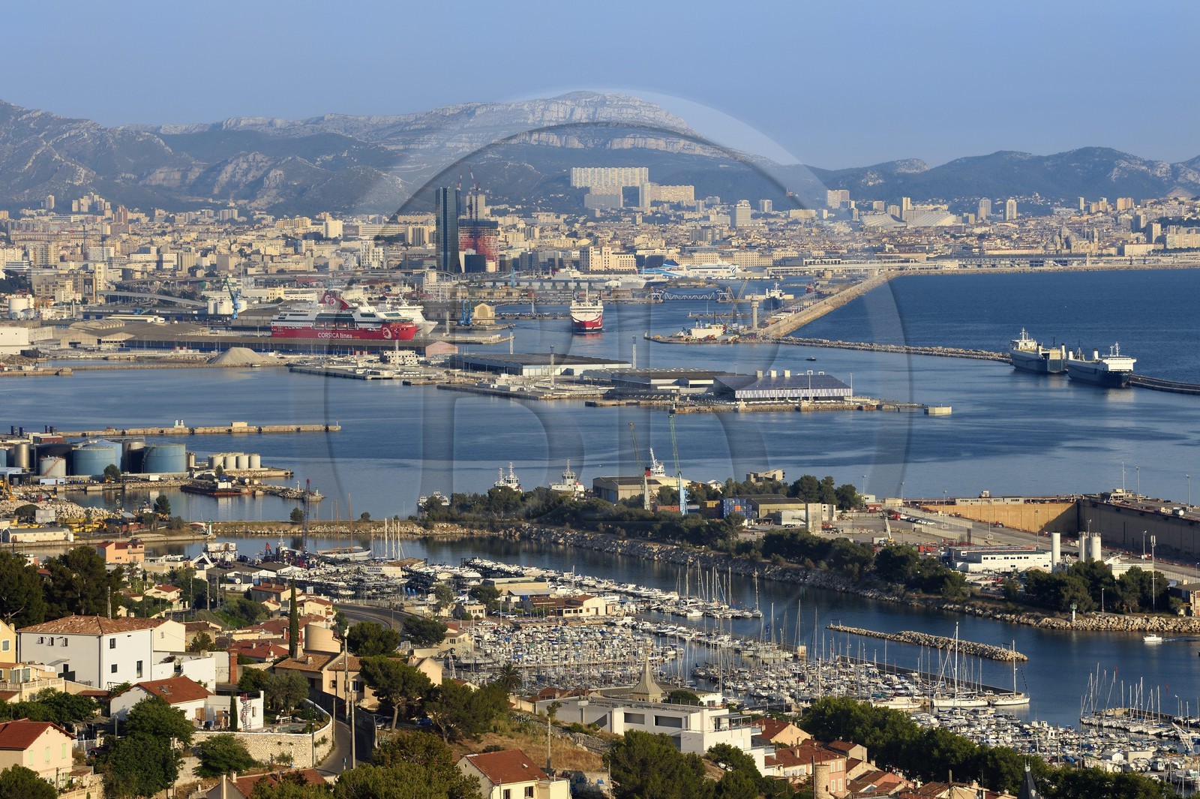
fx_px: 4831
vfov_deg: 9.5
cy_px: 400
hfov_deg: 14.2
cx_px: 600
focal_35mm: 145
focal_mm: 145
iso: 200
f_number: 9
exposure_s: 1/400
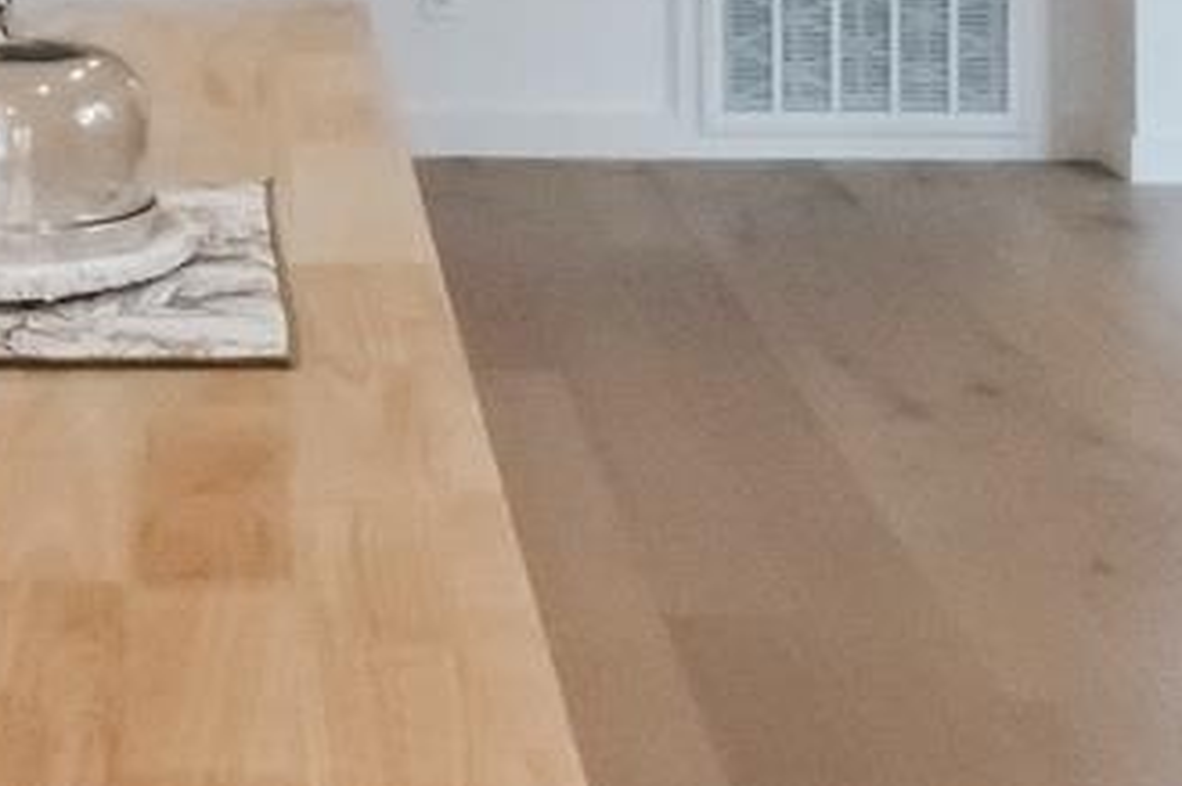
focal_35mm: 100
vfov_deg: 12.8
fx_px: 3280
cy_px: -449
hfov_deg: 19.8
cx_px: 7
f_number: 20
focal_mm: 16
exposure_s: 1/50
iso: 5000
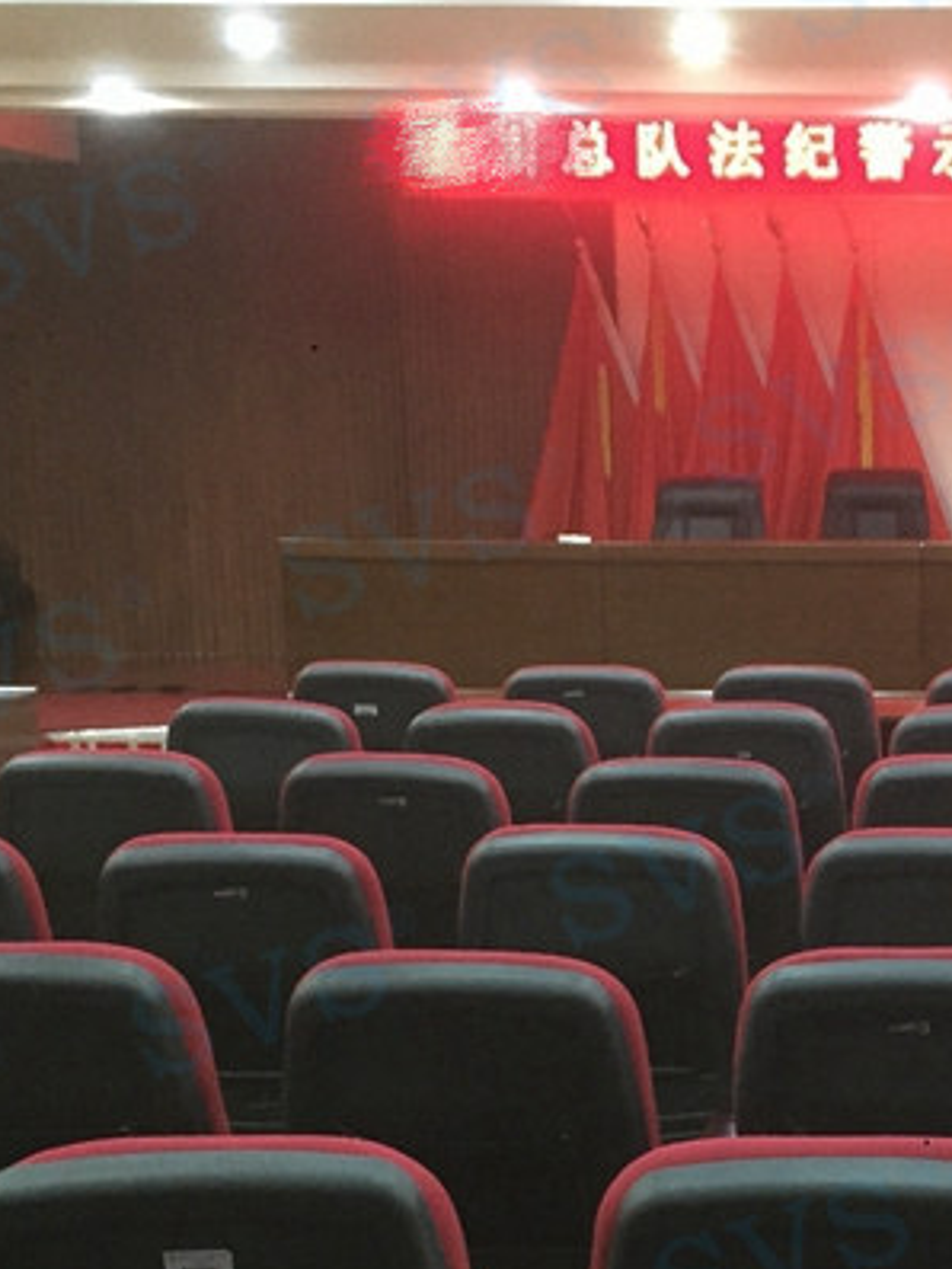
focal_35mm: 73
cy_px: 981
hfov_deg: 19.3
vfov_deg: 26.3
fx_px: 2675
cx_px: 1045
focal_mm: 4.15
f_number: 2.2
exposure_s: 1/20
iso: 250
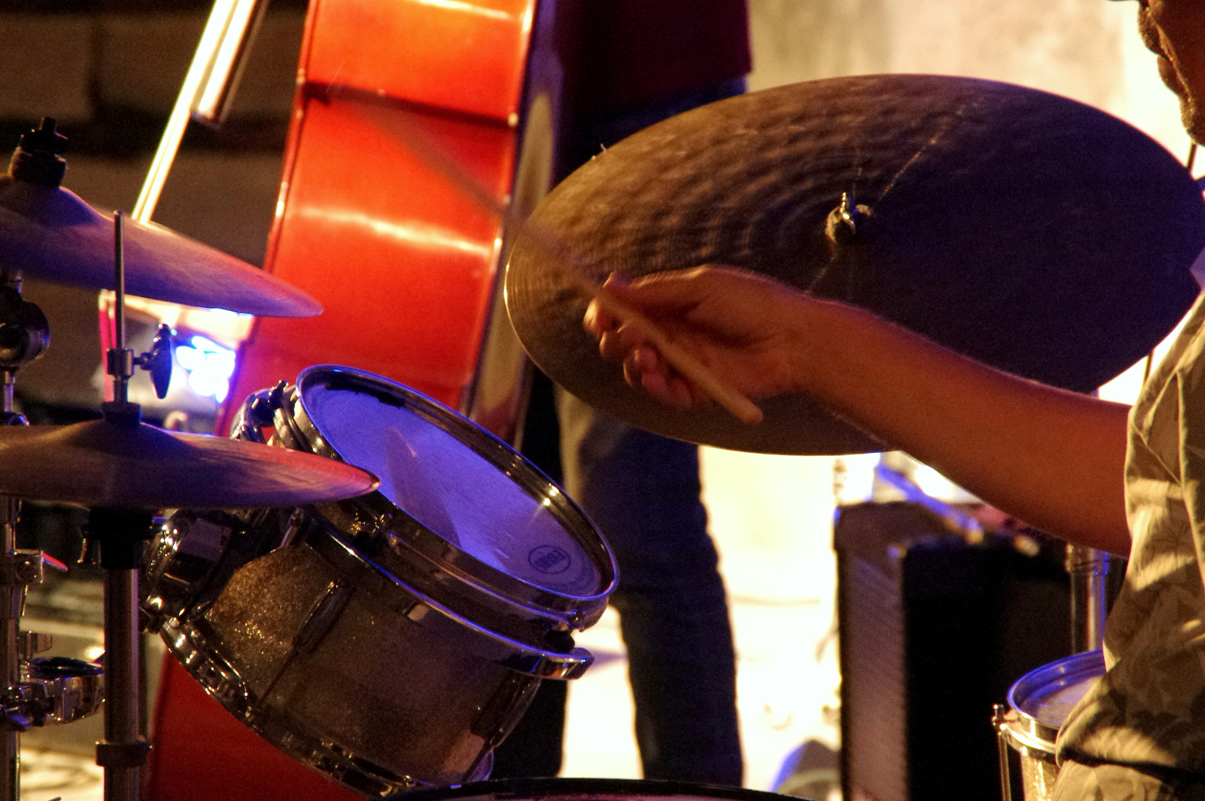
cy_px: 410
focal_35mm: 308
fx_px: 10297
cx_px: 587
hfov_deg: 6.7
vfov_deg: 4.5
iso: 6400
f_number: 8
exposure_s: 1/50
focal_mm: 200
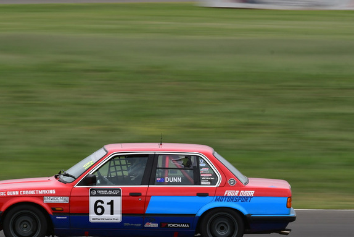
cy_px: 121
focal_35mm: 711
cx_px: 135
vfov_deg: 1.9
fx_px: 6993
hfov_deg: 2.9
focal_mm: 340
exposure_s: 1/100
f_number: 13
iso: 200
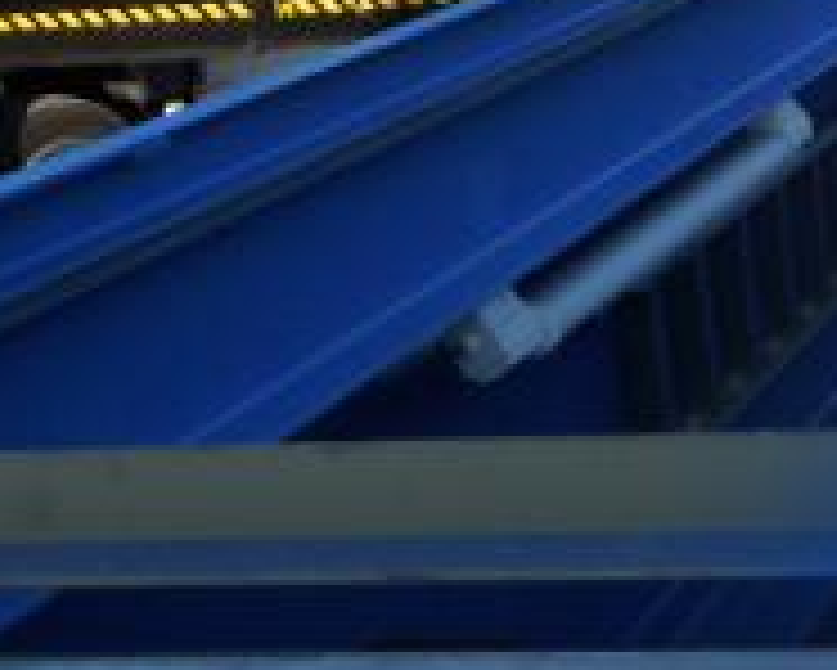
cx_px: 1125
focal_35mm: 88
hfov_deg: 19.8
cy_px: 81
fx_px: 2181
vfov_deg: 17.3
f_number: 3.3
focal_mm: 4.7
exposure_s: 1/800
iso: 160
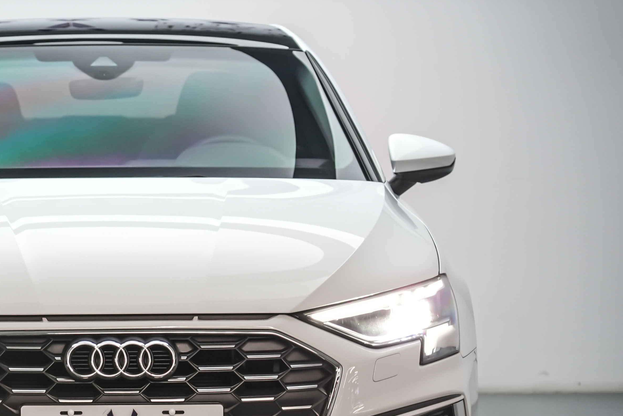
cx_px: 77
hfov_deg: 12.9
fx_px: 2735
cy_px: 304
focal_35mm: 158
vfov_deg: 8.7
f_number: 4
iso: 2000
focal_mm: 88
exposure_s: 1/100
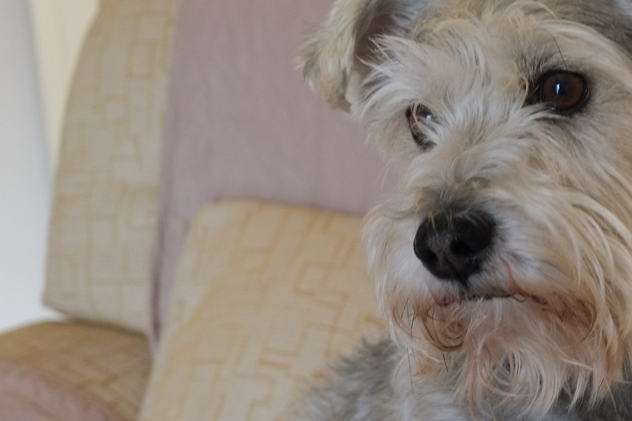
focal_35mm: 72
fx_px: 1264
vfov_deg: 18.8
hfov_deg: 27.5
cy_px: 324
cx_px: 515
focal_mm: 28.2
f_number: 4.5
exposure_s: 1/10
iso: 2500
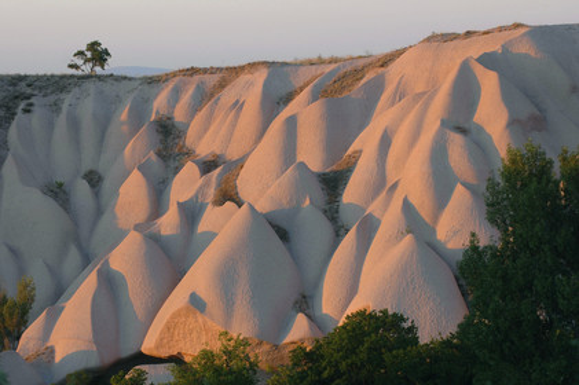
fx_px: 3013
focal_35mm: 188
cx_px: 290
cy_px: 192
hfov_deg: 11.0
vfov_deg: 7.3
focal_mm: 125
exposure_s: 1/200
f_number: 4
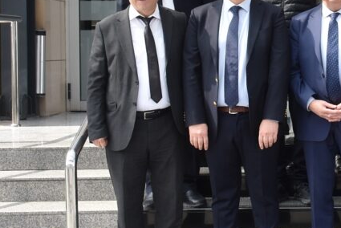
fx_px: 891
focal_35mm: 94
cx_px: 345
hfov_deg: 20.9
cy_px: 51
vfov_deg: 14.5
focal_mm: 26
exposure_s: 1/500
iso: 720
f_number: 8
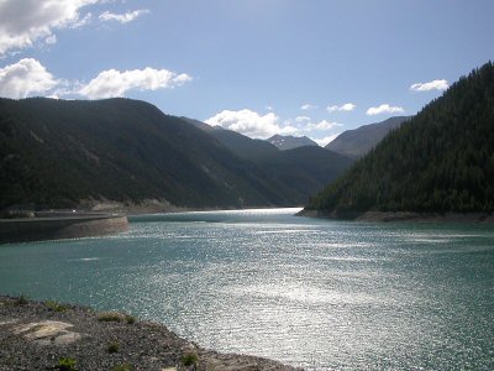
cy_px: 186
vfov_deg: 38.7
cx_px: 247
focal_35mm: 37
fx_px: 528
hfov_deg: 50.1
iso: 100
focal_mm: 5.6
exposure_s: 1/1027
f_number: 4.5
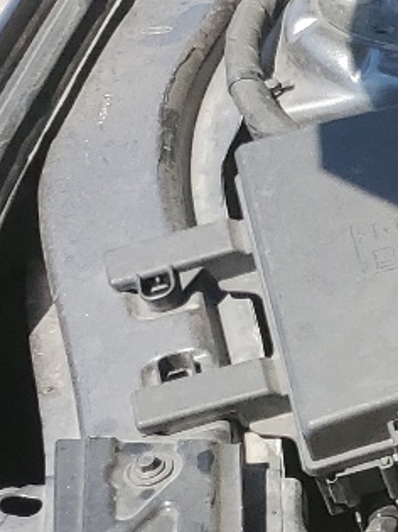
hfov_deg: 8.7
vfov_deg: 14.9
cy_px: 368
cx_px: 1292
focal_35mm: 132
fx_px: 2025
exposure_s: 1/1250
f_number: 1.5
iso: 50
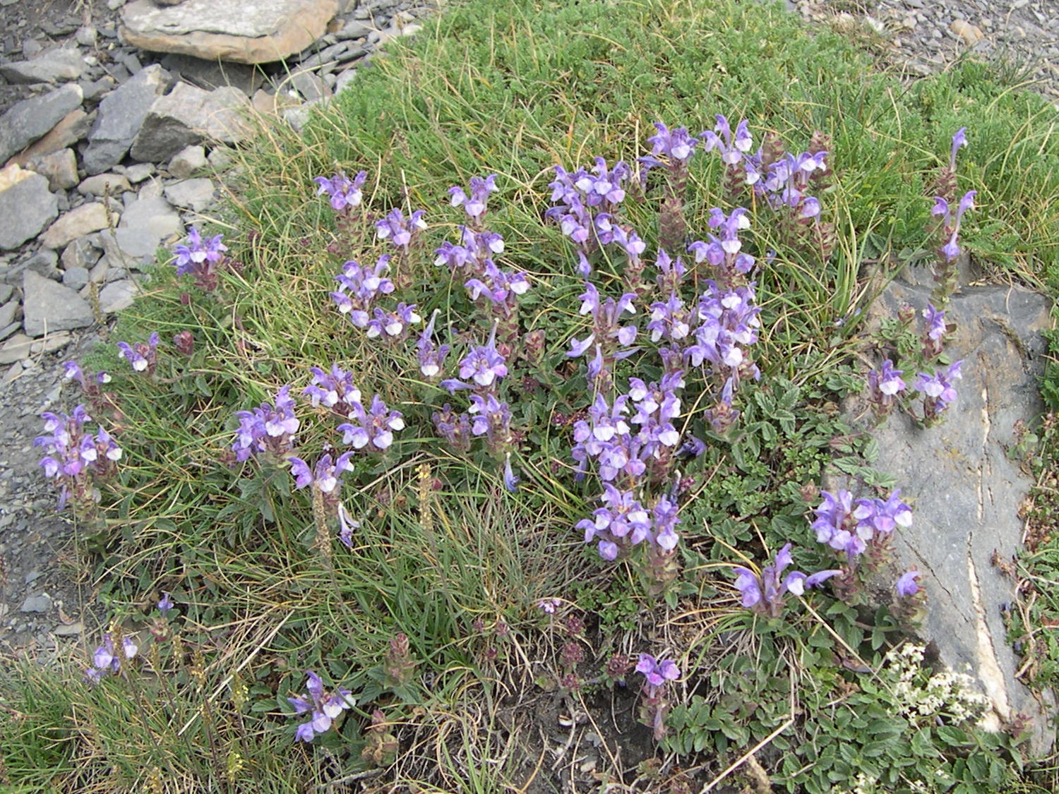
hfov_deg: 49.0
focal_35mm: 38
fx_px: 1163
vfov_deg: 37.7
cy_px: 397
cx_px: 530
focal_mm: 8
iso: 100
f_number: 2.8
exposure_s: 1/397
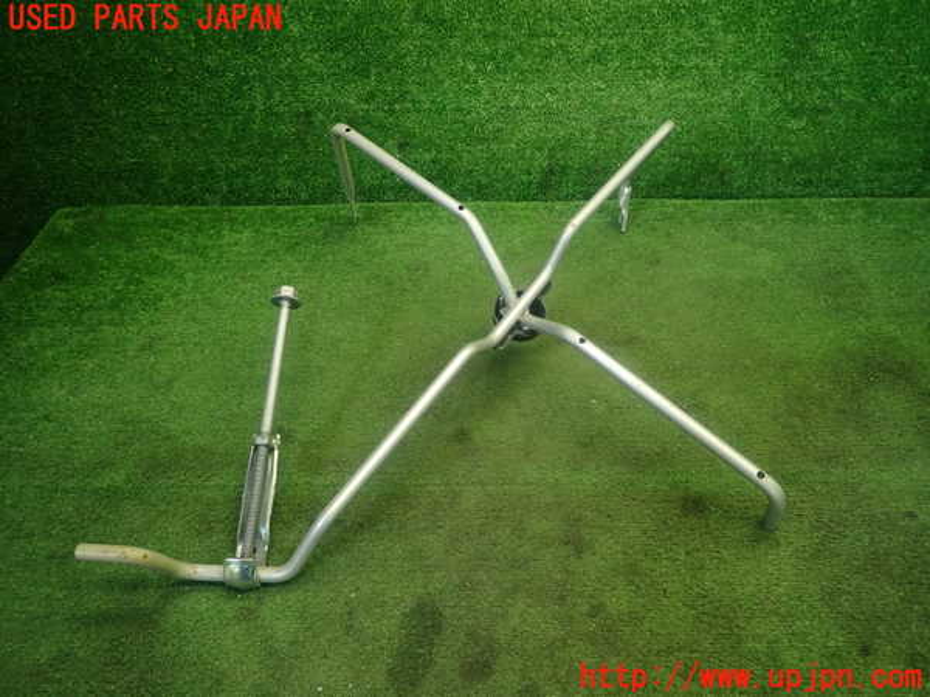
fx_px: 672
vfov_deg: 54.9
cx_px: 465
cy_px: 348
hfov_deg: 69.4
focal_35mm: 25
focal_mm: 4.5
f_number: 2
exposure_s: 1/60
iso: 160
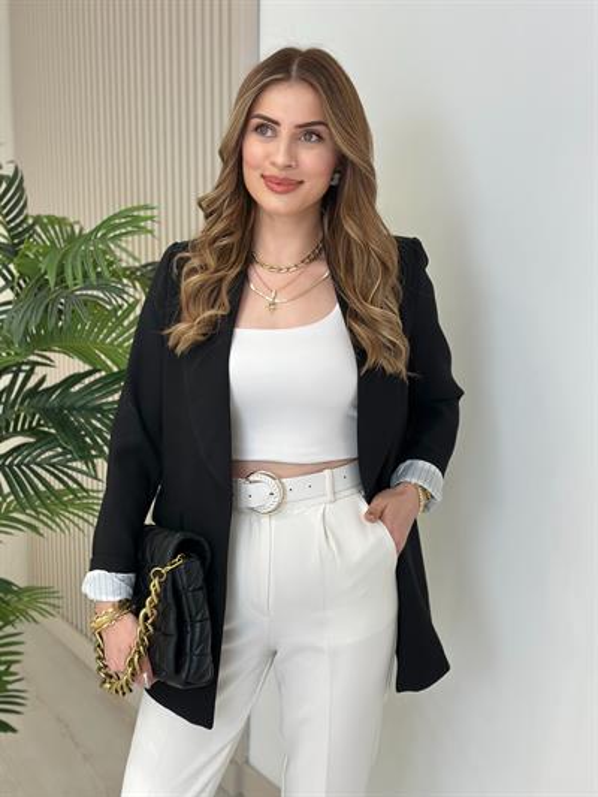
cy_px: 398
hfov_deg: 30.3
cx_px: 299
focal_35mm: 48
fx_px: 1105
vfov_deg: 39.6
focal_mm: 6.86
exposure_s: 1/223
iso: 80
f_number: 1.78
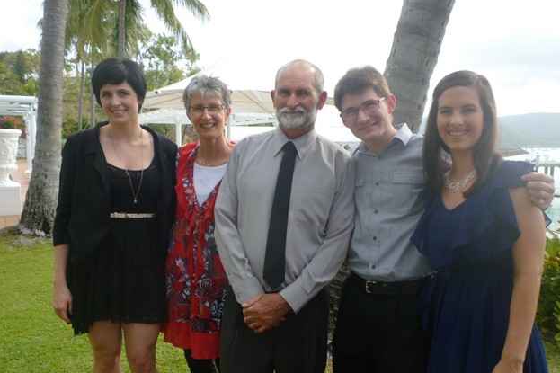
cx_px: 287
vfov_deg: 42.2
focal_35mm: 31
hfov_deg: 60.3
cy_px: 215
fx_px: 482
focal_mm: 5.2
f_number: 3.3
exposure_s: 1/250
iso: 80
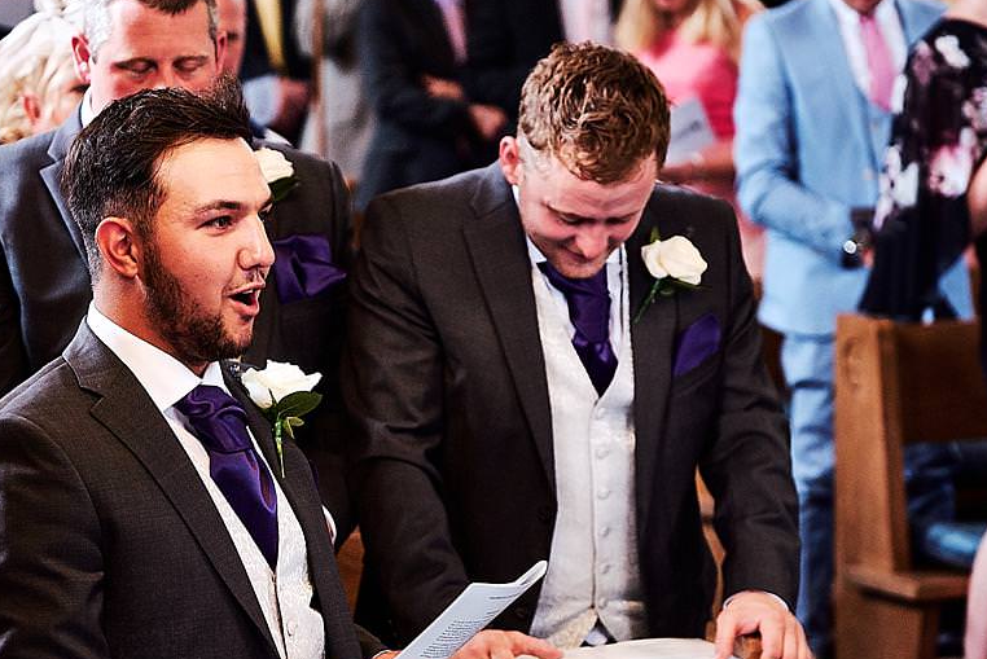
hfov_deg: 15.7
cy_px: 385
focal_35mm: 130
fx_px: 3566
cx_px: 386
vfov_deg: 10.6
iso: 2000
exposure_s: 1/320
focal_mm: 66
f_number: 2.8
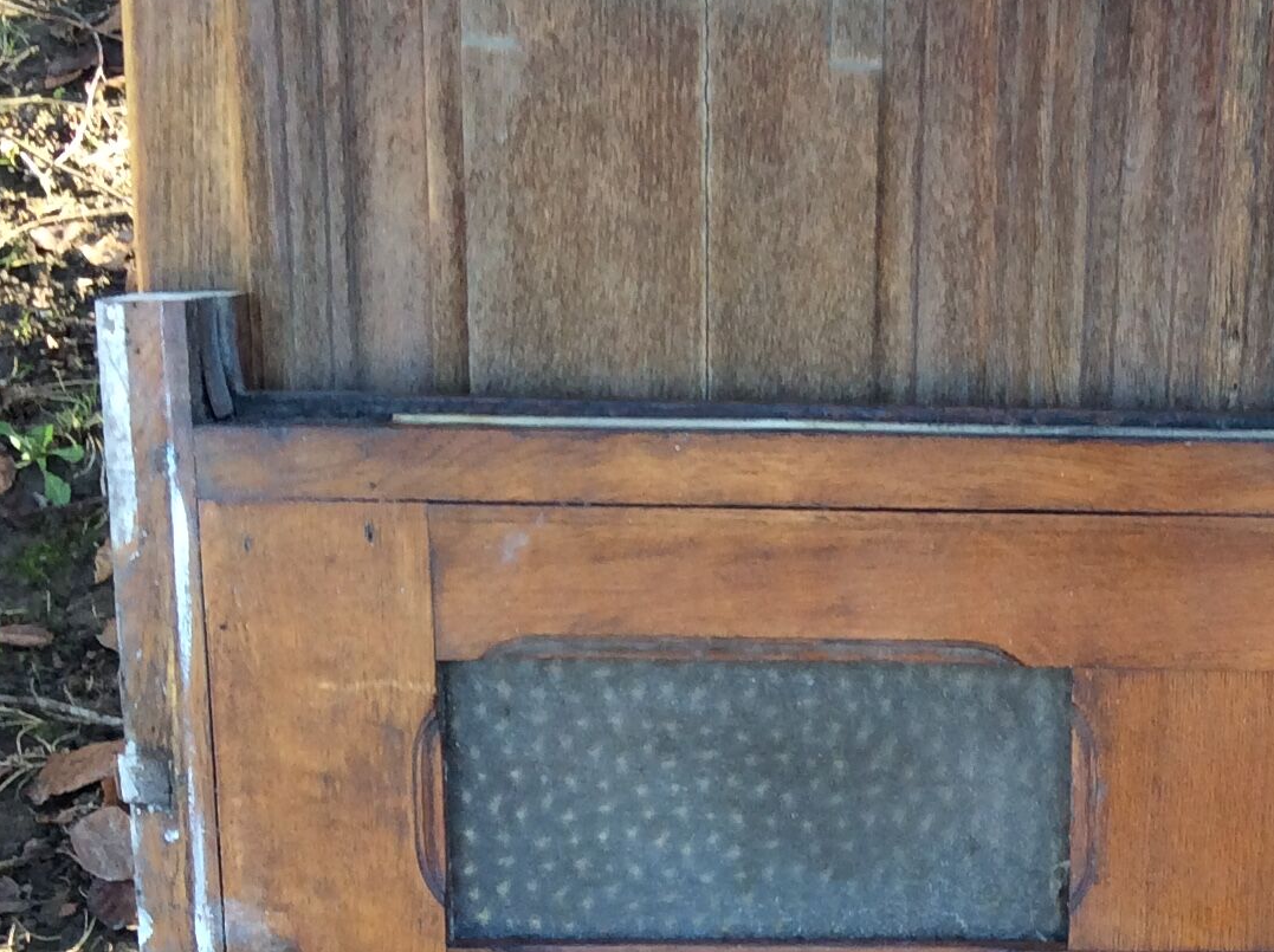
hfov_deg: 24.9
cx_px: 1055
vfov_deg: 18.9
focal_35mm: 77
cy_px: 755
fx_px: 2830
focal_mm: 3.3
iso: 64
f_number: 2.4
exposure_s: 1/100
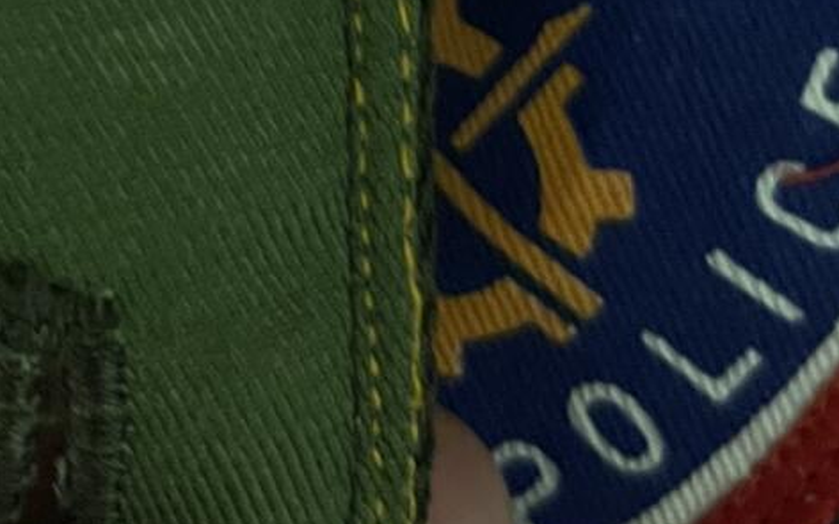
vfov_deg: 12.0
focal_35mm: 101
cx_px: 53
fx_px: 2309
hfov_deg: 20.1
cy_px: -412
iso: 640
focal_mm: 5.1
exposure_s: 1/29
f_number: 1.6
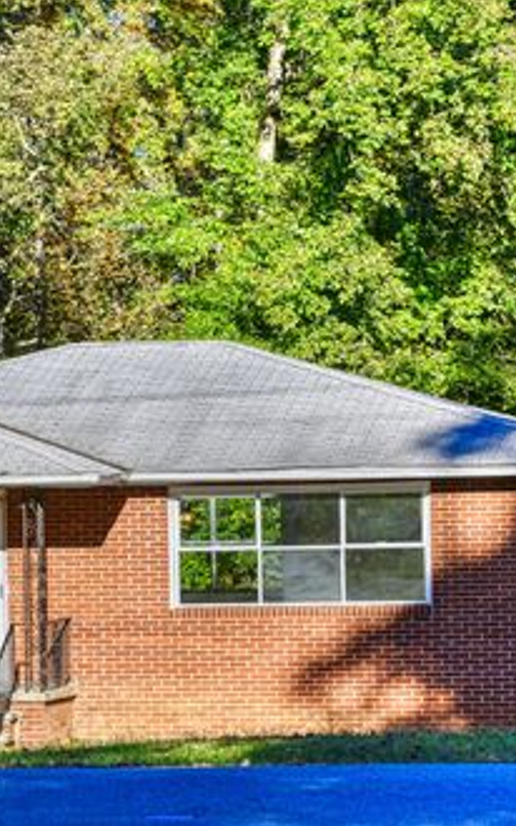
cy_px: 414
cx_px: 90
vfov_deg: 10.9
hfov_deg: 6.8
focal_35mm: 193
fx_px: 4346
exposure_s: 1/2000
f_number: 8
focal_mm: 125
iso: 800
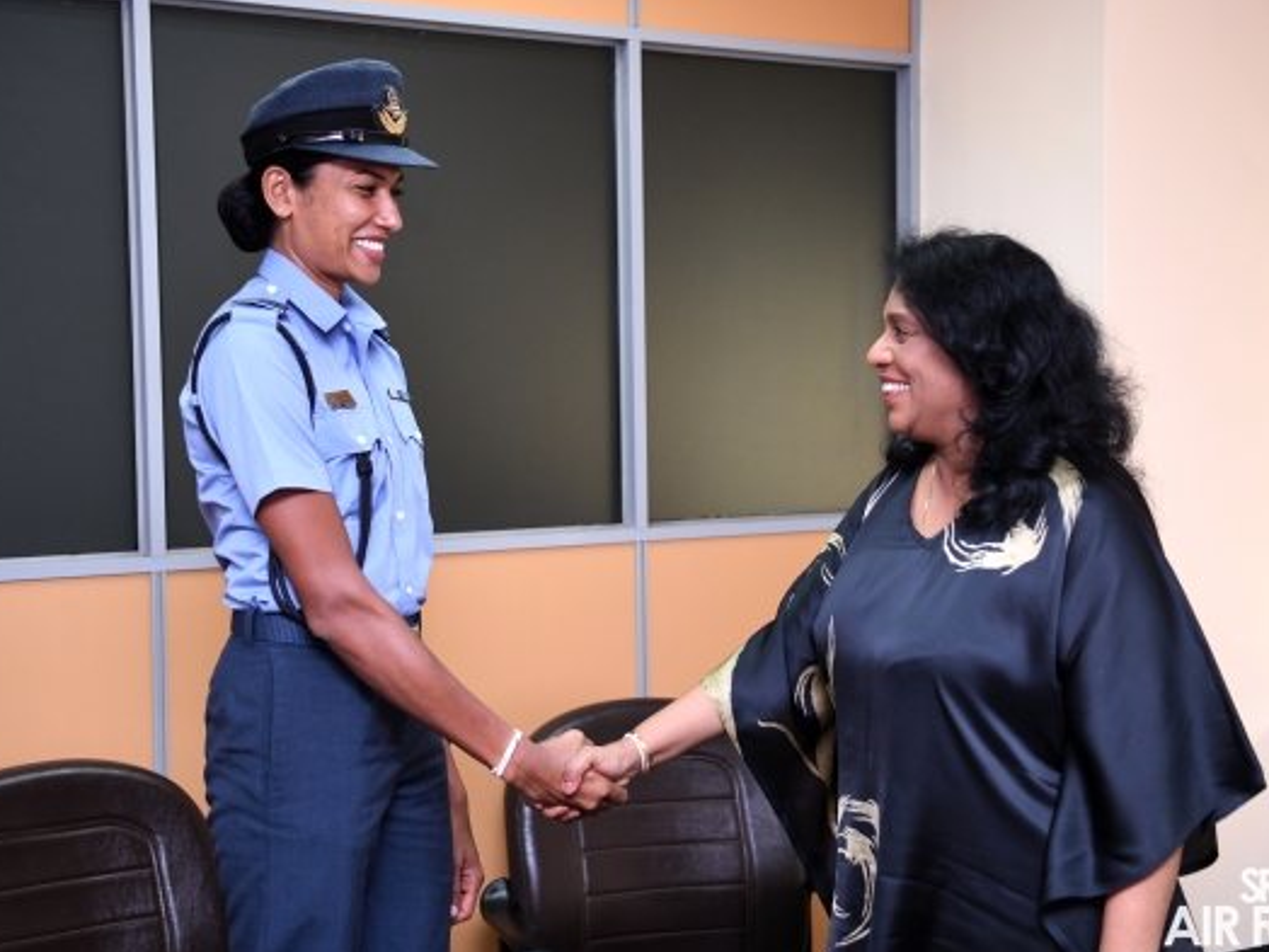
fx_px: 1613
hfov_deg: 42.9
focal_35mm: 44
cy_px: 480
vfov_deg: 32.9
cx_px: 690
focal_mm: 40
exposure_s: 1/125
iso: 1000
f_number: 2.8
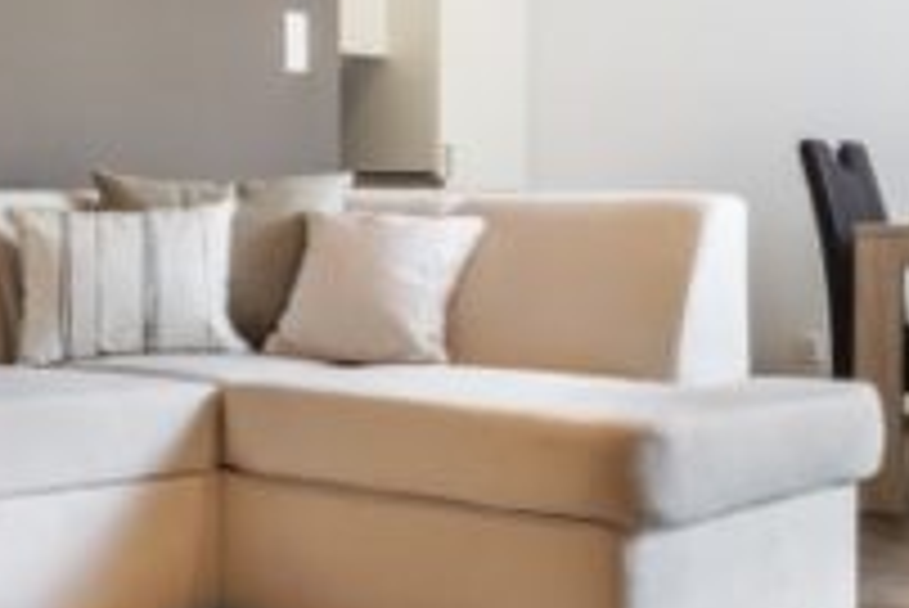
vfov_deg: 19.1
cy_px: 164
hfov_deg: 27.4
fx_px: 1794
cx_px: 86
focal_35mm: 71
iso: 100
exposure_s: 1/1.67
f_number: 10
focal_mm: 14
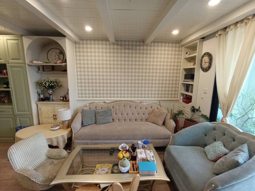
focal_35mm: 16
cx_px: 128
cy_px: 96
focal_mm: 1.65
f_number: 2.2
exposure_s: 1/50.3
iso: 160
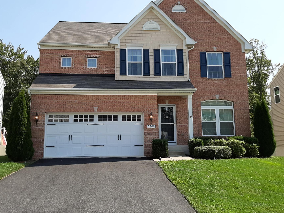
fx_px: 254
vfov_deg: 45.4
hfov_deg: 58.2
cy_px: 97
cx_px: 126
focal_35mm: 31
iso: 40
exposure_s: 1/2110
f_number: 1.7
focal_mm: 3.93
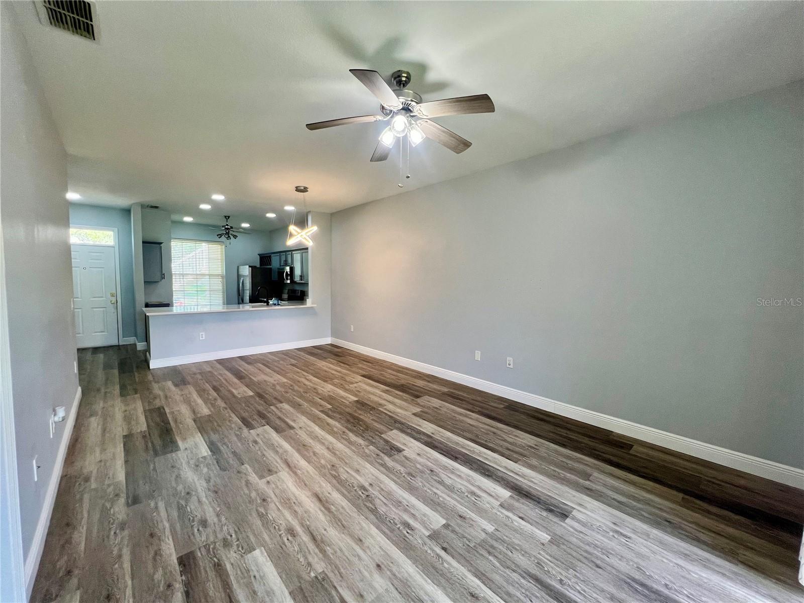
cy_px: 302
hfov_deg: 106.2
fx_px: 302
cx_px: 402
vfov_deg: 89.9
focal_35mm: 13
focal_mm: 1.57
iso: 160
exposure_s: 1/120
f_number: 1.8
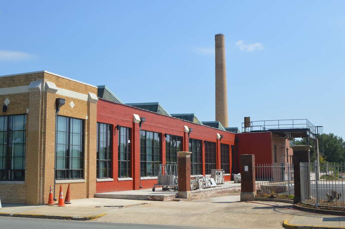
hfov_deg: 43.6
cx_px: 172
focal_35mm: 45
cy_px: 114
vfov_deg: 29.8
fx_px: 431
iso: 100
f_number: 9
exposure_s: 1/320
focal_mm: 30
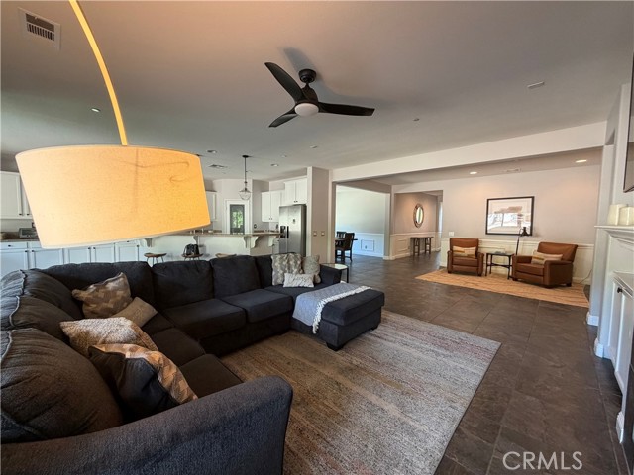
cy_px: 238
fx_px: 256
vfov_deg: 85.7
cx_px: 317
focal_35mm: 14
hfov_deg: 102.1
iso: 200
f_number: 2.2
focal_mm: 2.22
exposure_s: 1/60
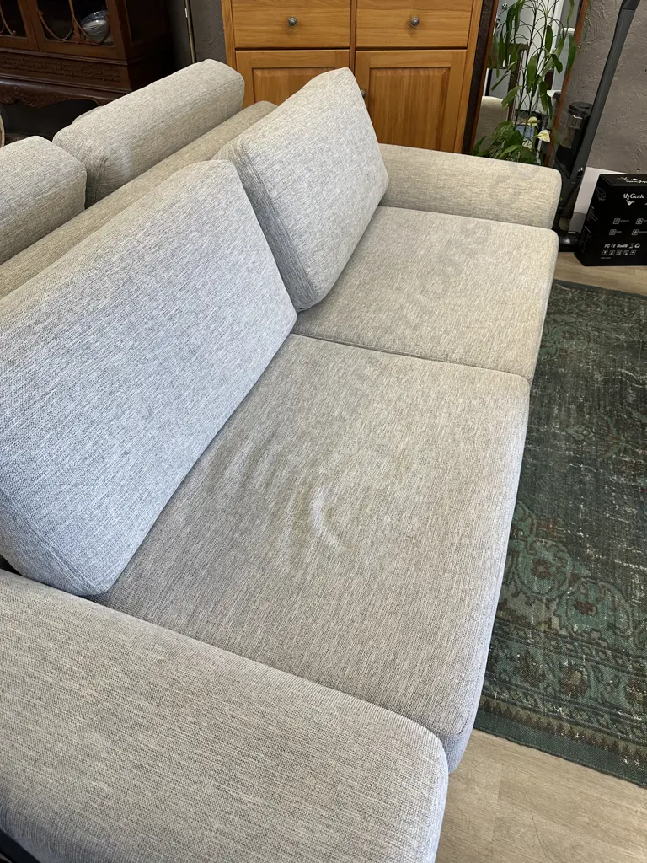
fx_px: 598
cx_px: 324
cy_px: 432
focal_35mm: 24
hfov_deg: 56.8
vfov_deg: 71.6
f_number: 1.78
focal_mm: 6.86
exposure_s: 1/100
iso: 160
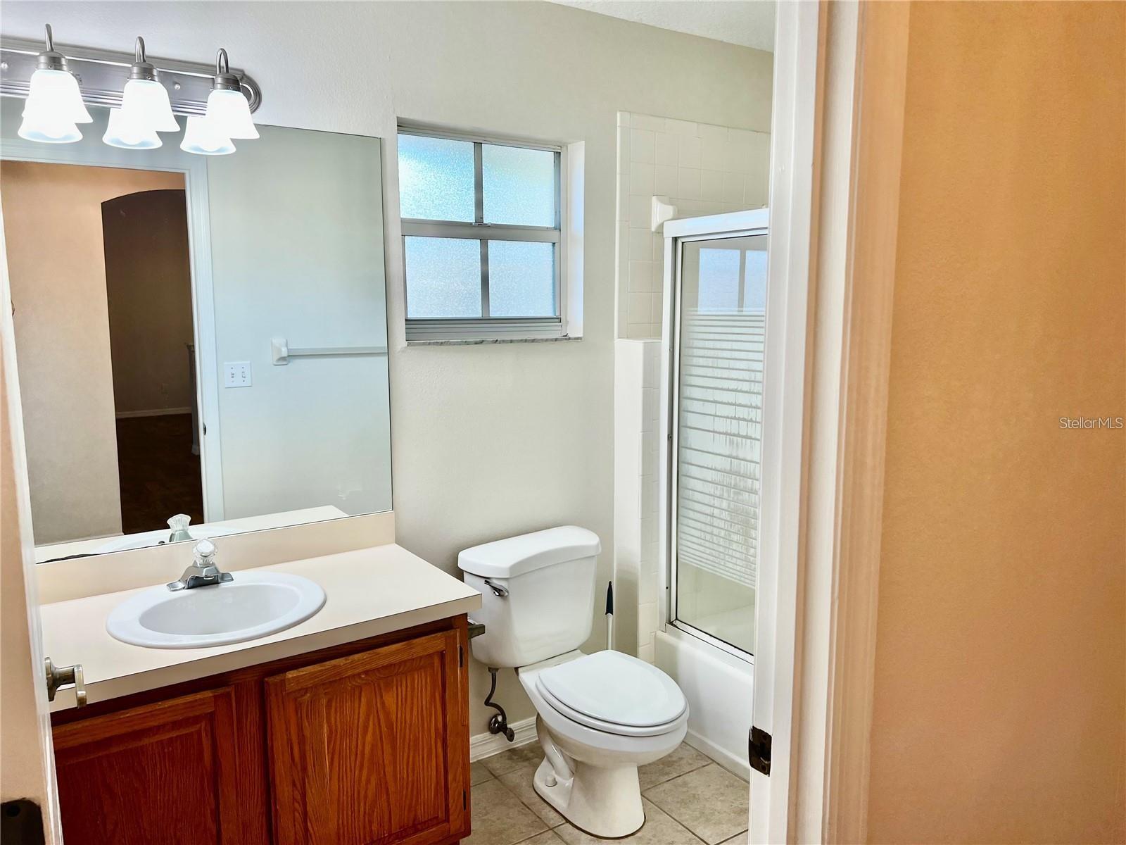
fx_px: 846
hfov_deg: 67.3
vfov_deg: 53.1
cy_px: 422
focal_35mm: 26
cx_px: 563
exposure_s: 1/120
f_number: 1.5
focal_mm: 5.7
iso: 50
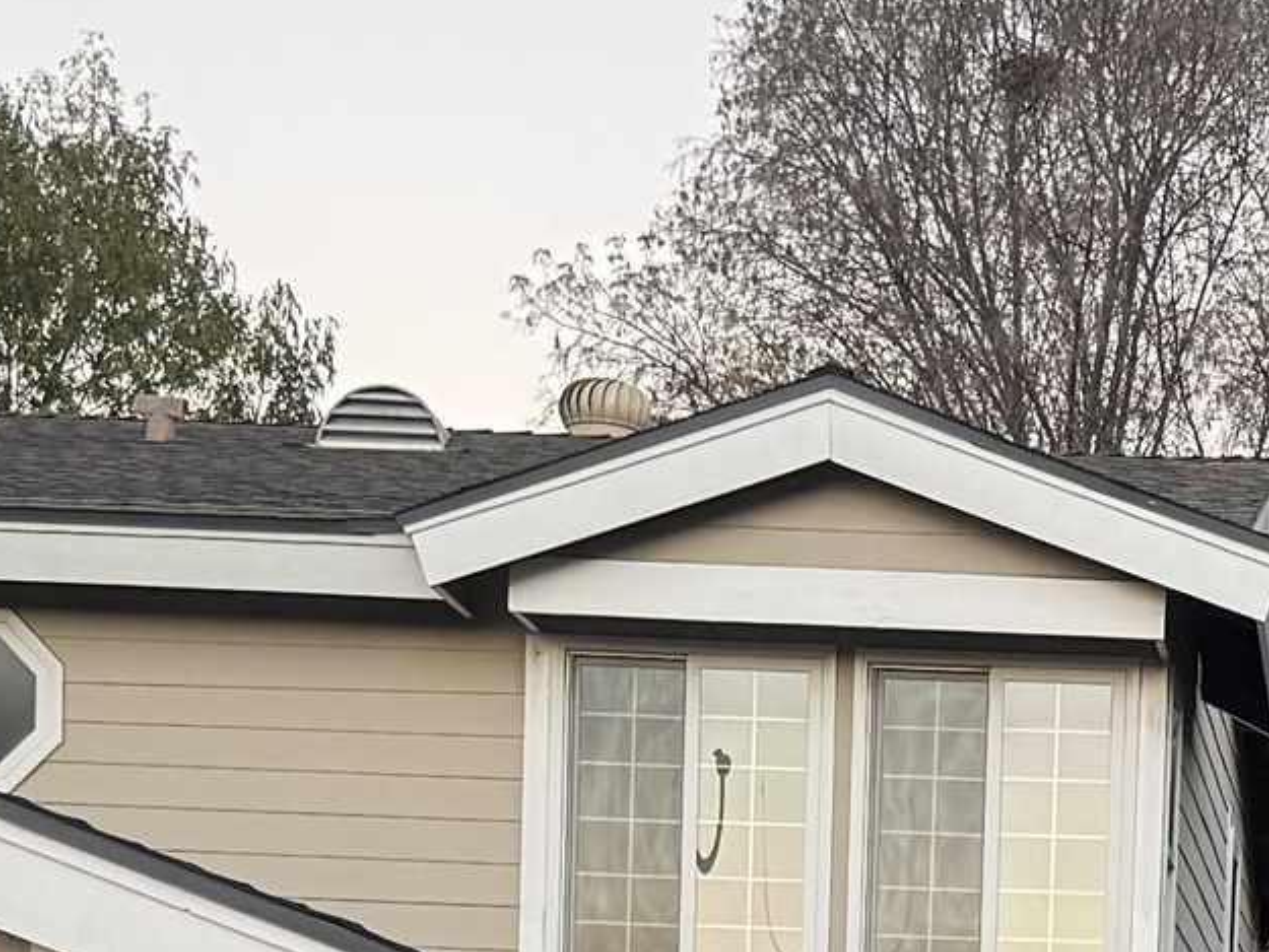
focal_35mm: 118
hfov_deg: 16.4
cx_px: 1241
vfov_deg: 11.7
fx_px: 4327
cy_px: 1675
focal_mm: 6.76
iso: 100
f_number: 1.78
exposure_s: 1/121
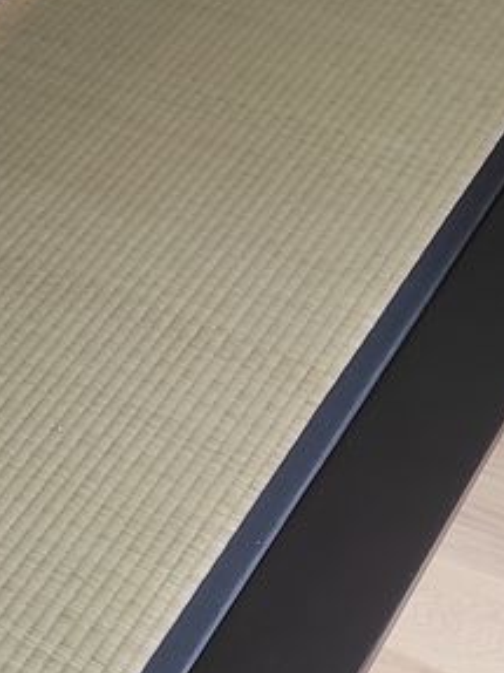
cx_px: -54
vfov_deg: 22.5
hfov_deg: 16.4
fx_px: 1690
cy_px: 354
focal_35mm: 87
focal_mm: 5.43
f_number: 1.89
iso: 332
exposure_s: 1/50
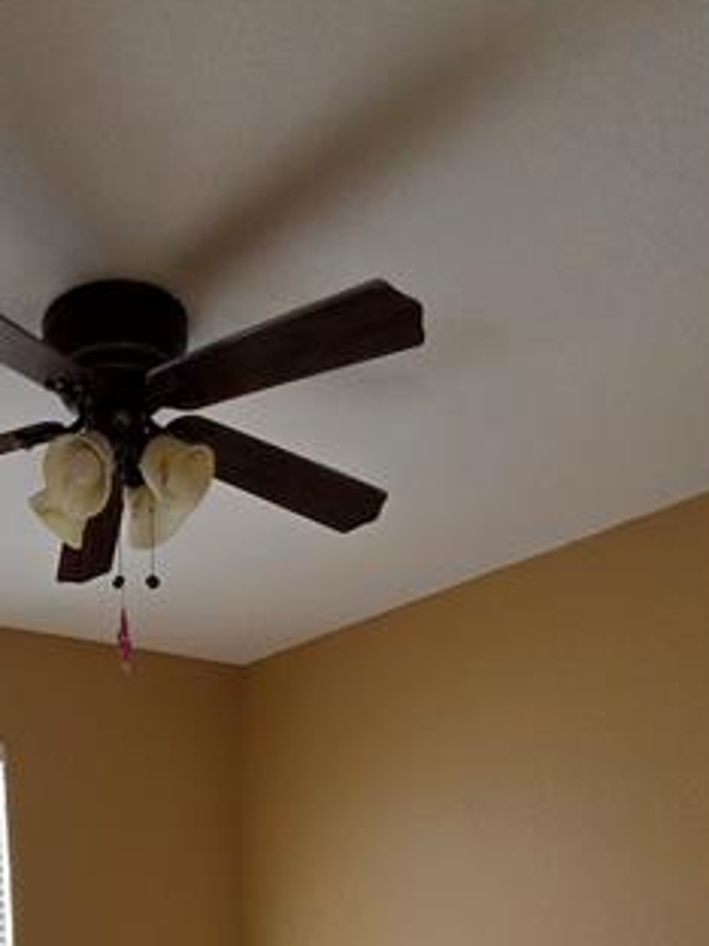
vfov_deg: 39.9
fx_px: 874
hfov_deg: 41.8
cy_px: 1143
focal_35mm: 32
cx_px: 121
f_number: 1.9
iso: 160
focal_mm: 2.2
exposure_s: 1/359
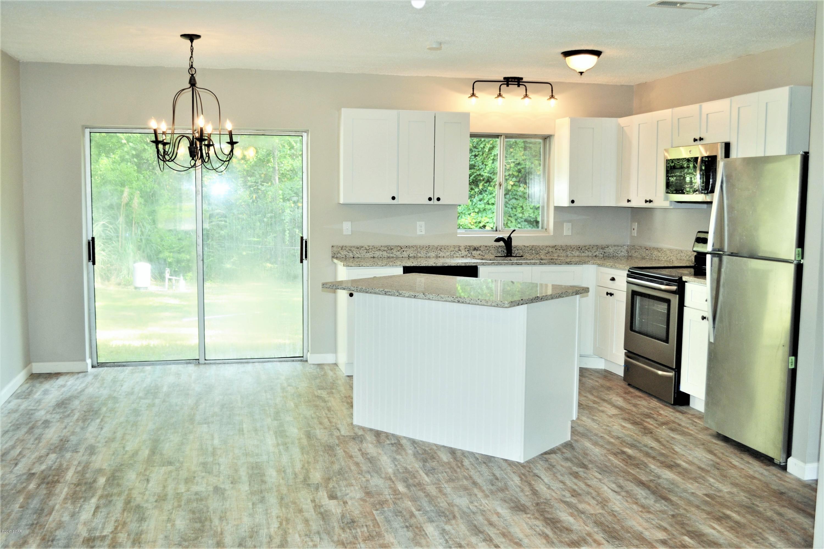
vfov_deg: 36.9
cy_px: 274
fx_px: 824
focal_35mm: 36
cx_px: 412
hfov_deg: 53.1
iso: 280
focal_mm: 24
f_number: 4
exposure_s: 1/125
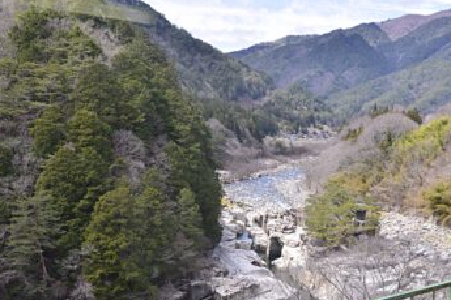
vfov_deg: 27.9
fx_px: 601
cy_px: 195
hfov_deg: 40.8
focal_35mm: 48
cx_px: 284
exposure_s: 1/400
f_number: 10
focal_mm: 24
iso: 640
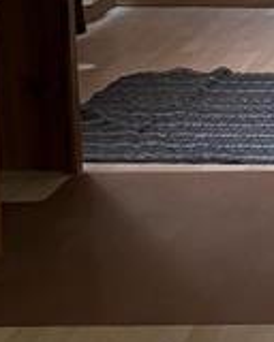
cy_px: -141
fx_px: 1237
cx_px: 604
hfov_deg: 11.1
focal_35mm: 122
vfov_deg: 14.8
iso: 500
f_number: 1.5
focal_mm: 5.7
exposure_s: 1/60
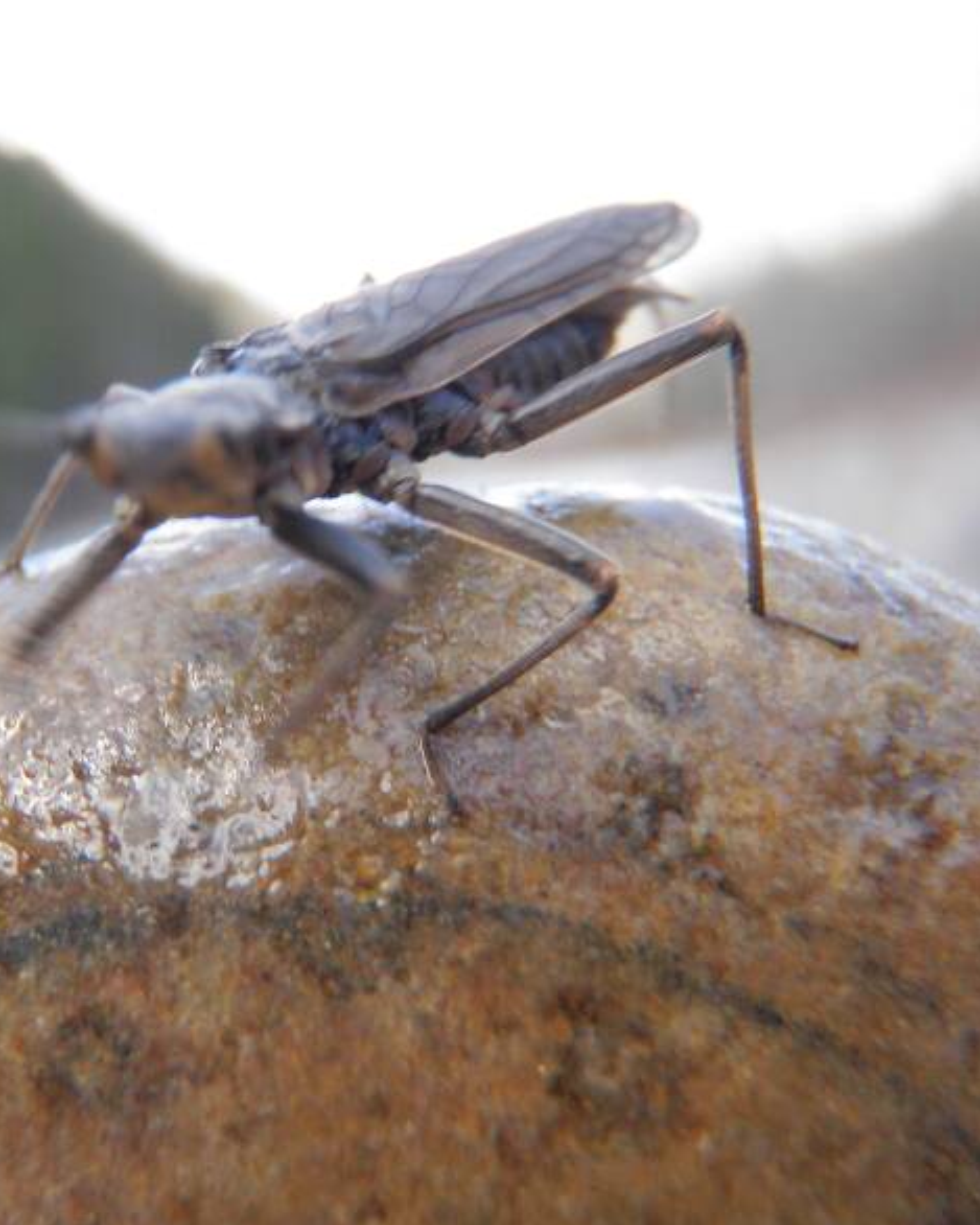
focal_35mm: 48
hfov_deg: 31.1
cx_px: 290
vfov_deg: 38.8
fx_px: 1740
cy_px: 619
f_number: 4.1
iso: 50
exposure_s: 1/80
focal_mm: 6.53
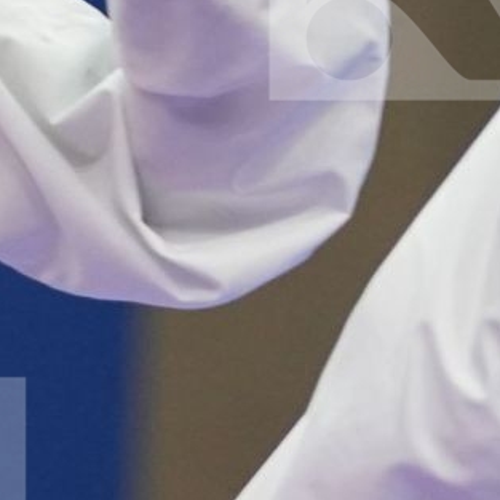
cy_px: -45
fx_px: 18695
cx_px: -123
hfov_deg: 1.5
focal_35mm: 1144
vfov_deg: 1.5
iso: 3200
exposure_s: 1/1000
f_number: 2.8
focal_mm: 156
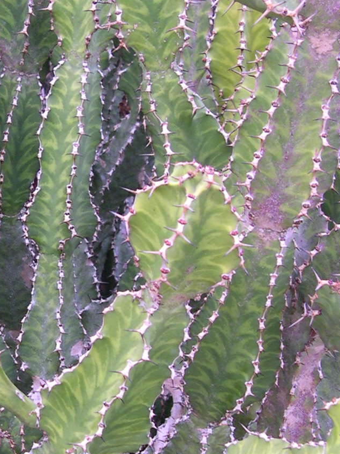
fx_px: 1335
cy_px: 212
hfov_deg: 14.1
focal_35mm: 102
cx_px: -53
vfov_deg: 19.3
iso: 100
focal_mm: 8
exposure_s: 1/54
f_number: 2.8
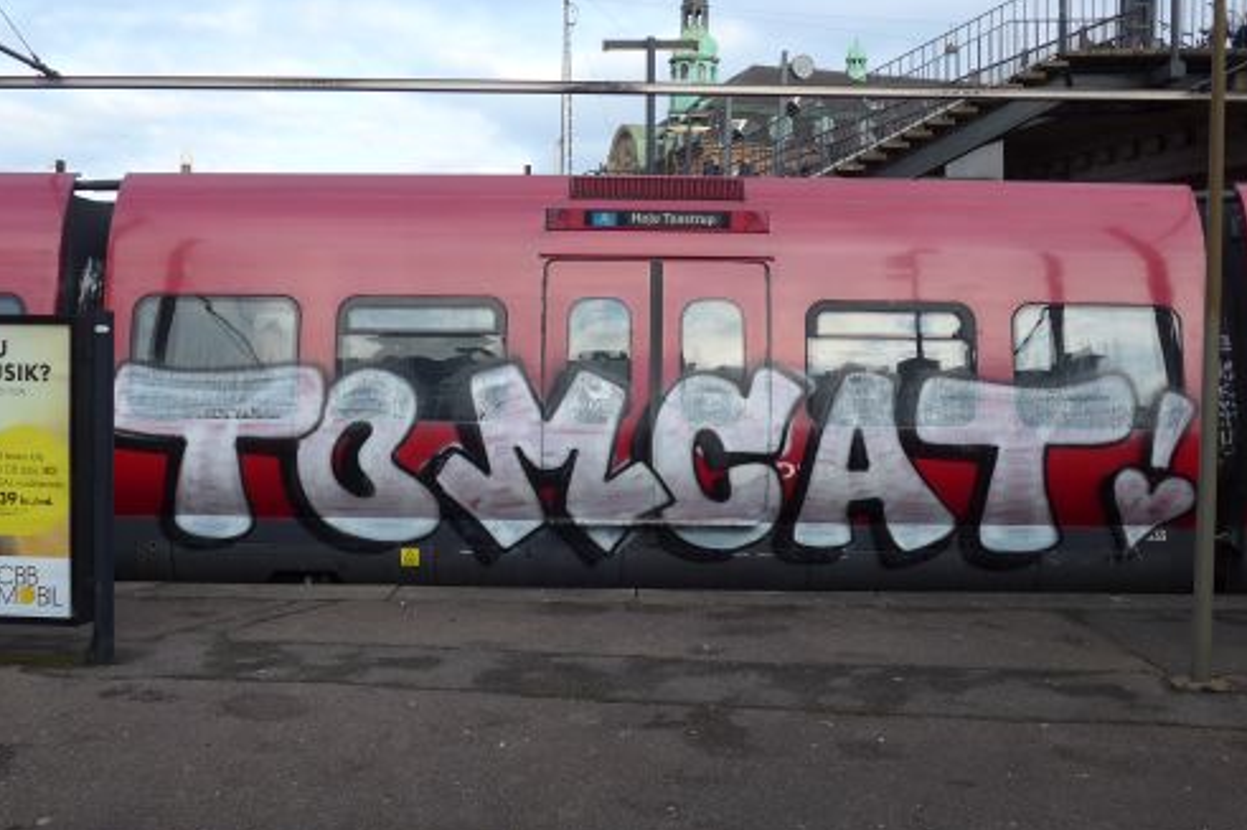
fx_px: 1247
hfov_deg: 53.1
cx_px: 627
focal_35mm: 36
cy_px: 407
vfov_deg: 36.8
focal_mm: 7
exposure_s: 1/400
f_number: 2.8
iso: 80
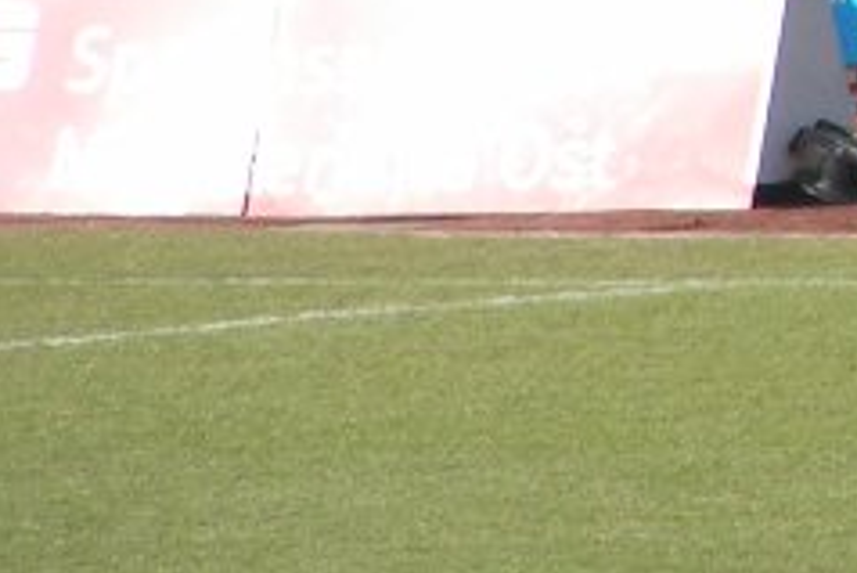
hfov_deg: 1.6
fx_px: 31584
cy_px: -411
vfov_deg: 1.0
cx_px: 1307
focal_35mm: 1326
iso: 50
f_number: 4.5
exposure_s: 1/400
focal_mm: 58
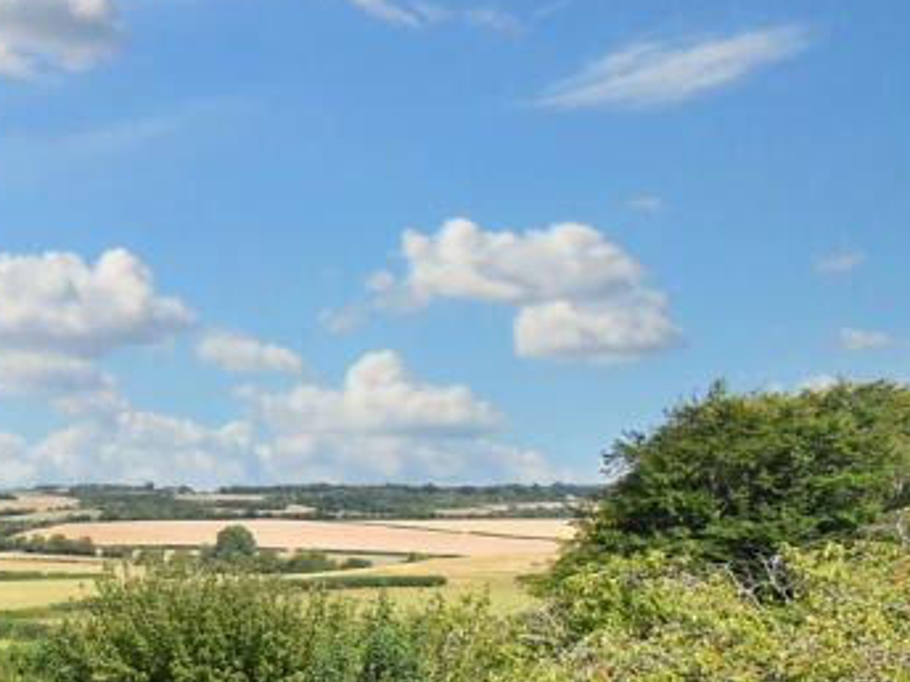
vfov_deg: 32.8
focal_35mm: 43
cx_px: -418
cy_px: 533
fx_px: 1130
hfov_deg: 29.3
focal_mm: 10
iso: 200
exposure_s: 1/400
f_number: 10
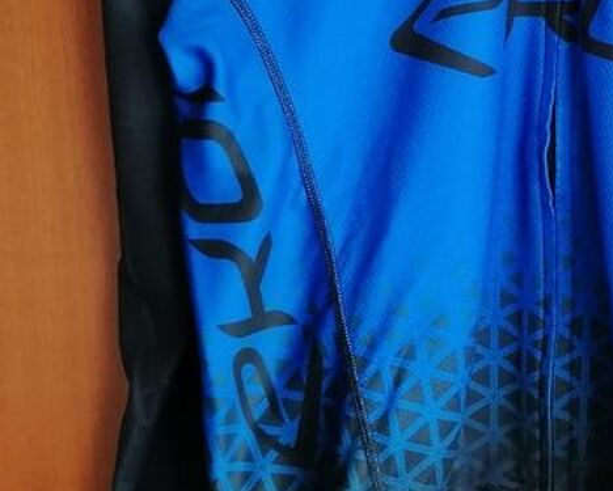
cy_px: 181
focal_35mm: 75
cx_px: 644
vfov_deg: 20.4
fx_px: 1362
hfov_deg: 24.0
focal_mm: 4.75
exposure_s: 1/100
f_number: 1.8
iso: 500
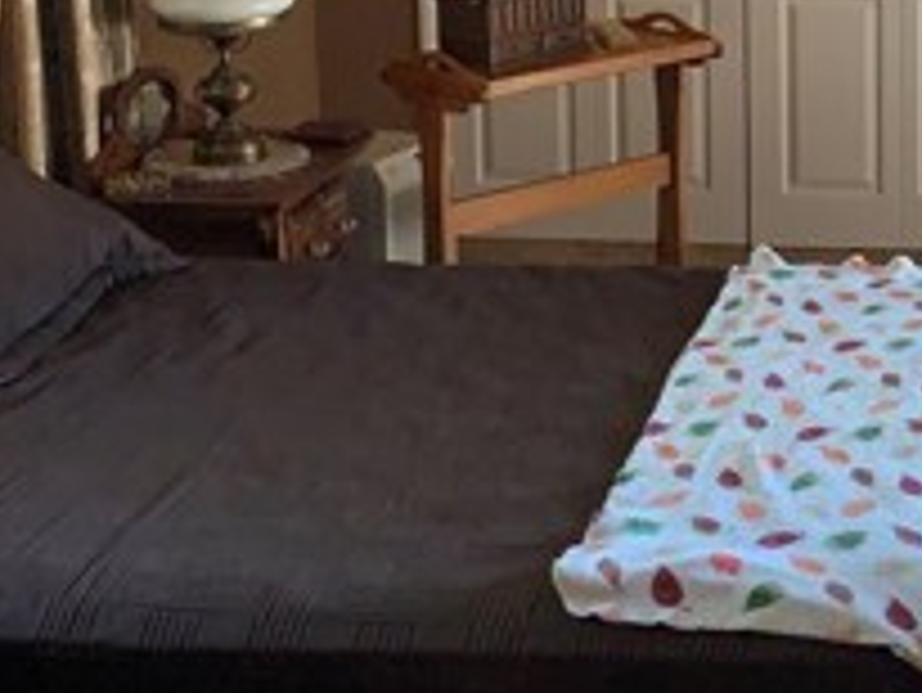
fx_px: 2159
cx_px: 962
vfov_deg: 17.8
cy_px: 14
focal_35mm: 81
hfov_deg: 23.0
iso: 200
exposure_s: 1/60
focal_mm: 4.25
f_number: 1.8
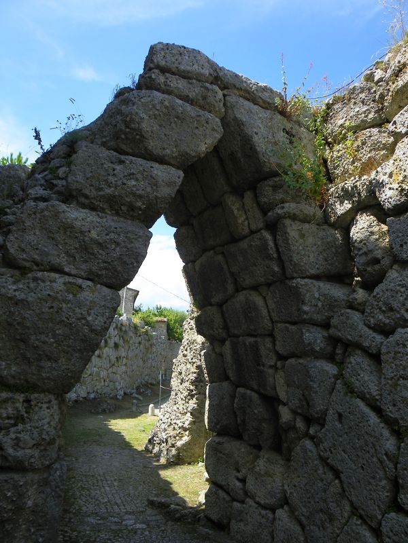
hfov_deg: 48.2
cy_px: 272
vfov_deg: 61.7
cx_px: 204
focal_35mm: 29
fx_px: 456
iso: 64
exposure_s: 1/320
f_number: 4
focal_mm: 5.2
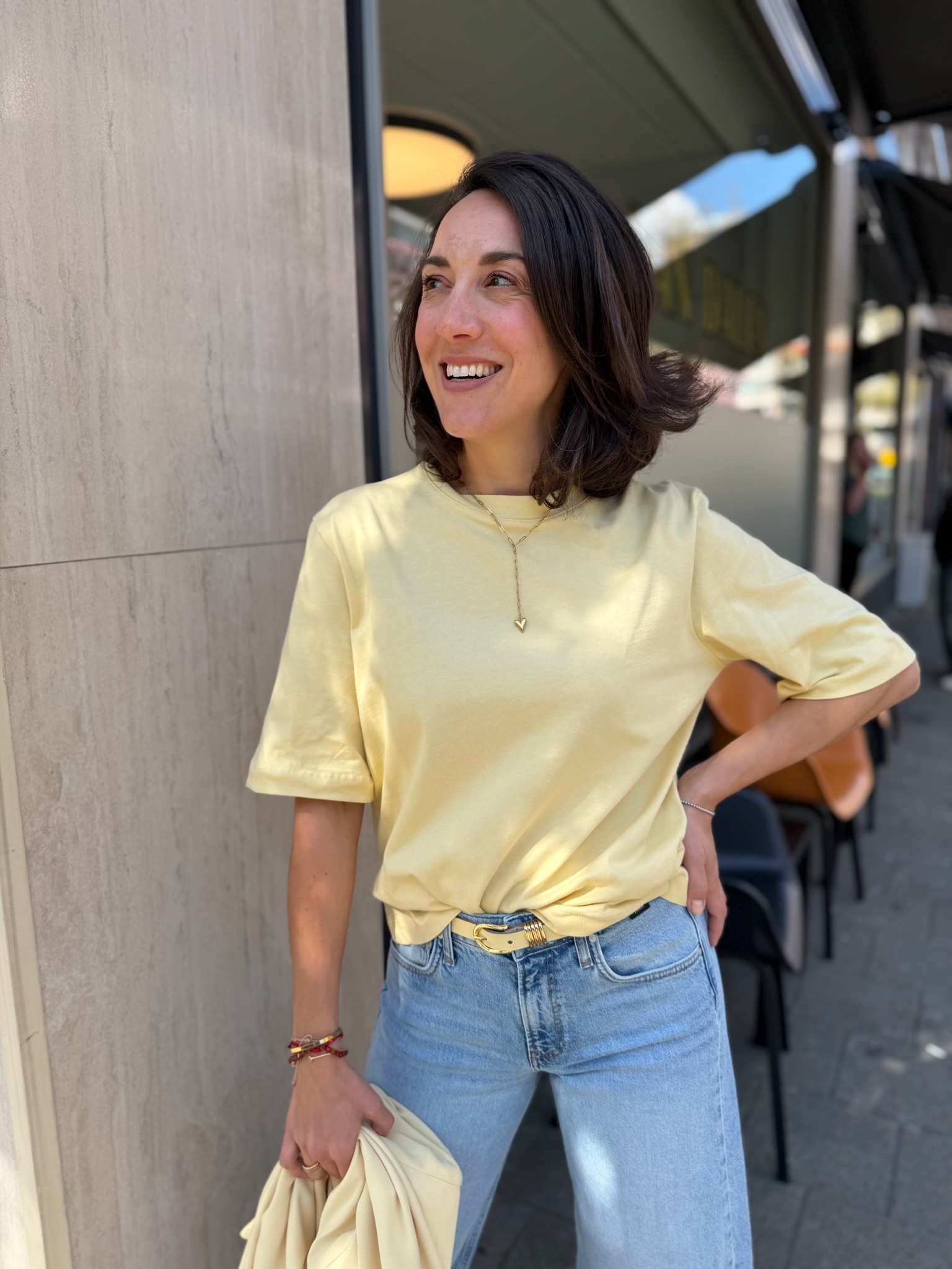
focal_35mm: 24
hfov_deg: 56.8
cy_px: 634
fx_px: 880
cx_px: 476
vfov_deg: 71.6
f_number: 1.78
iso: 80
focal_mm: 6.76
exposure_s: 1/1174
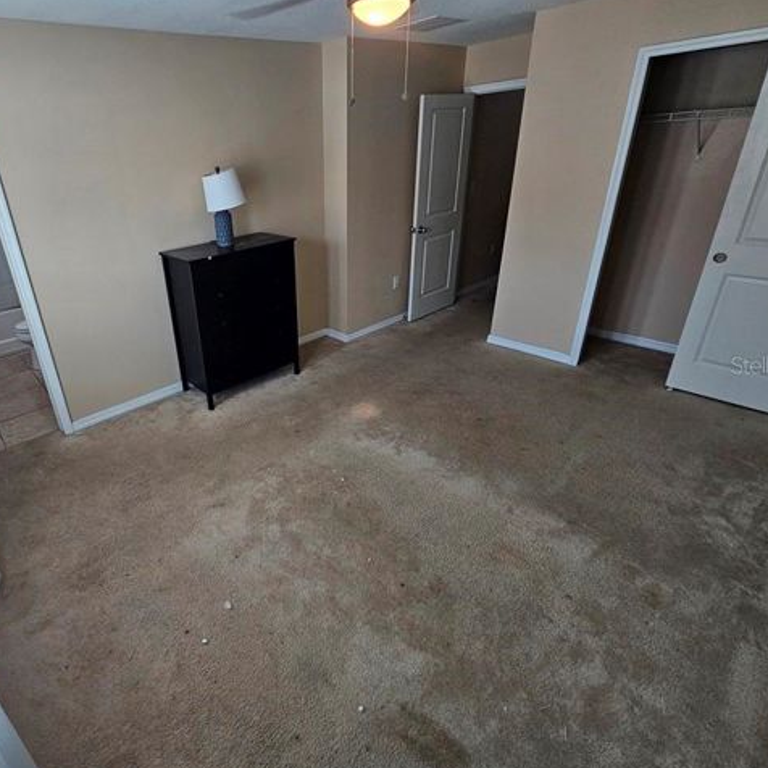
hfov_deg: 81.6
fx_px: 427
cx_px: 267
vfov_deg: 83.9
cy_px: 365
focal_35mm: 17
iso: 80
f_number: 2.2
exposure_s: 1/60
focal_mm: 2.2
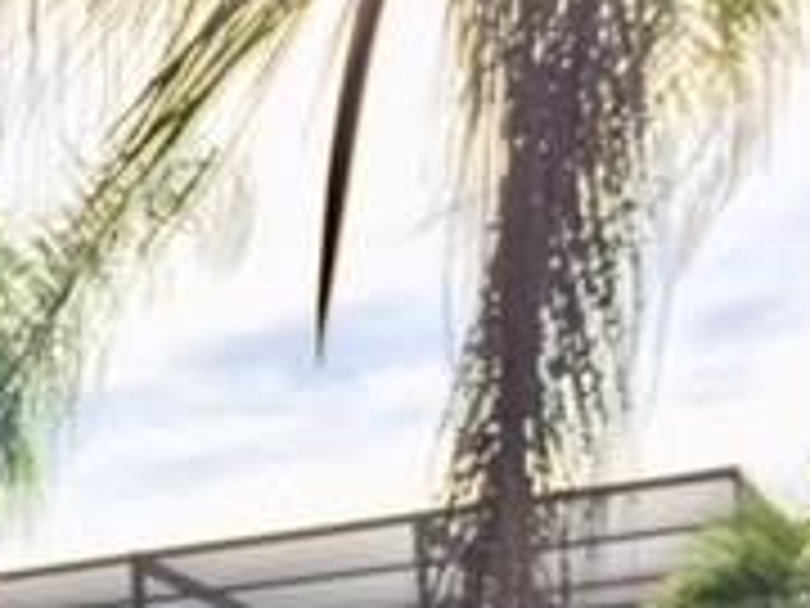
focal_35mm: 103
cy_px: 644
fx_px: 2410
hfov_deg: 18.0
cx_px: -207
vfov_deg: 14.1
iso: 32
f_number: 2.2
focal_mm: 4.15
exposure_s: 1/1276
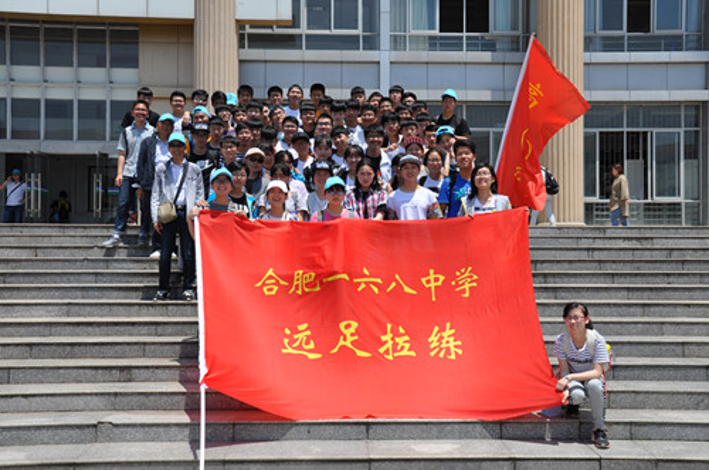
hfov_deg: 49.6
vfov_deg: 34.1
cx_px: 354
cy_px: 235
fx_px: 766
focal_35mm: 39
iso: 200
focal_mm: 26
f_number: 9
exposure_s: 1/320
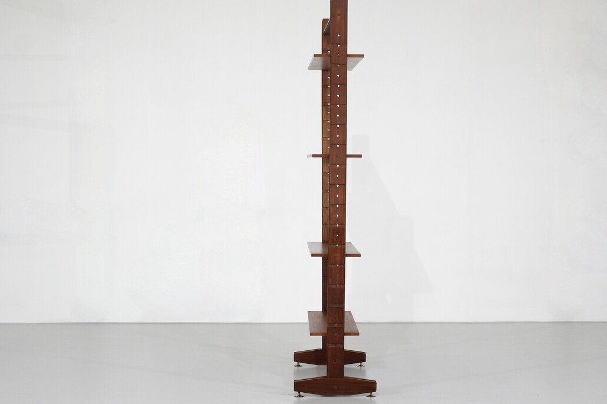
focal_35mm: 62
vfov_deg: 21.9
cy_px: 202
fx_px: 1045
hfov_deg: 32.4
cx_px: 330
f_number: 5.6
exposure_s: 1/110
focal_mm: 35
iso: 800
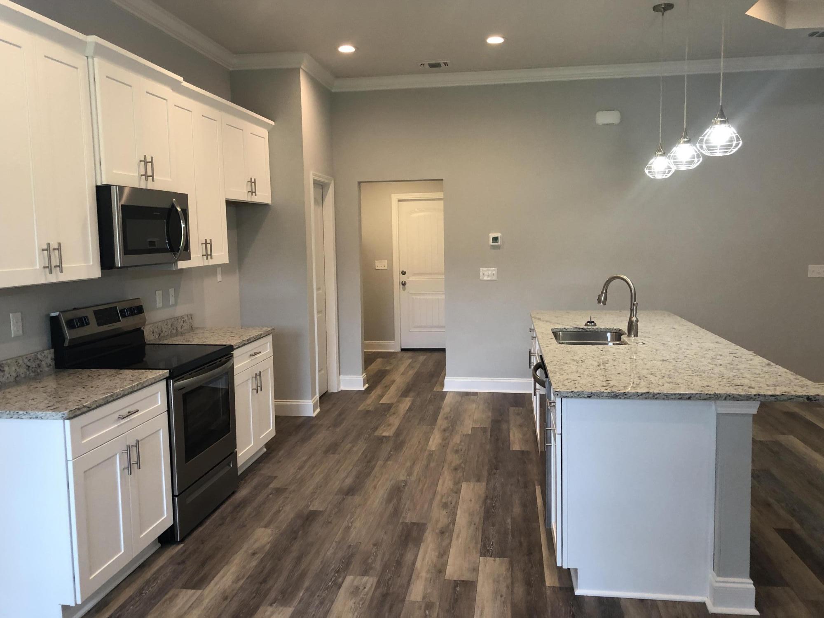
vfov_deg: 49.7
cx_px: 412
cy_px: 309
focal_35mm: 28
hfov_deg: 63.4
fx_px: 667
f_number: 1.8
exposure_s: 1/30
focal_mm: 3.99
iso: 40
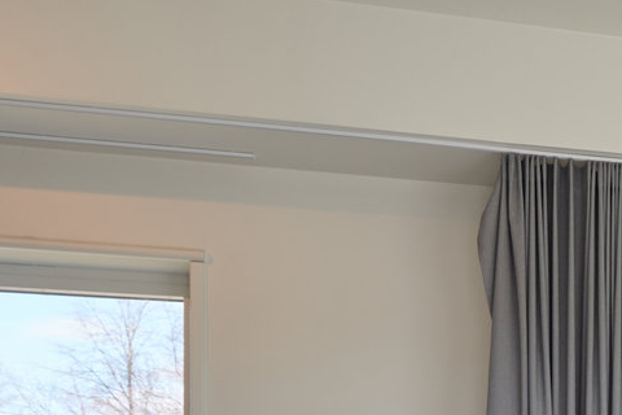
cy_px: 581
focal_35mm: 64
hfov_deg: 24.9
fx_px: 1106
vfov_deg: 19.2
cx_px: 908
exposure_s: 1/40
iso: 80
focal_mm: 15
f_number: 8
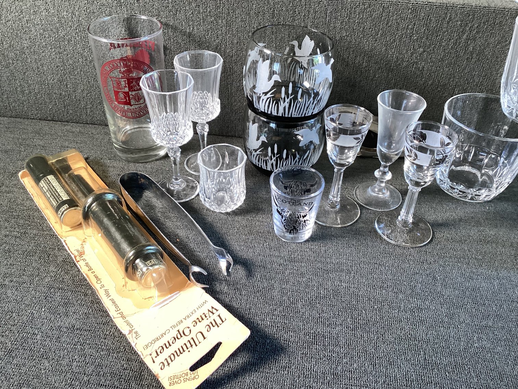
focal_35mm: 31
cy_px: 194
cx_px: 259
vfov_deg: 45.4
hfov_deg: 58.3
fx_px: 464
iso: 125
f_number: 2.4
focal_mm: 3.3
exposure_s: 1/60
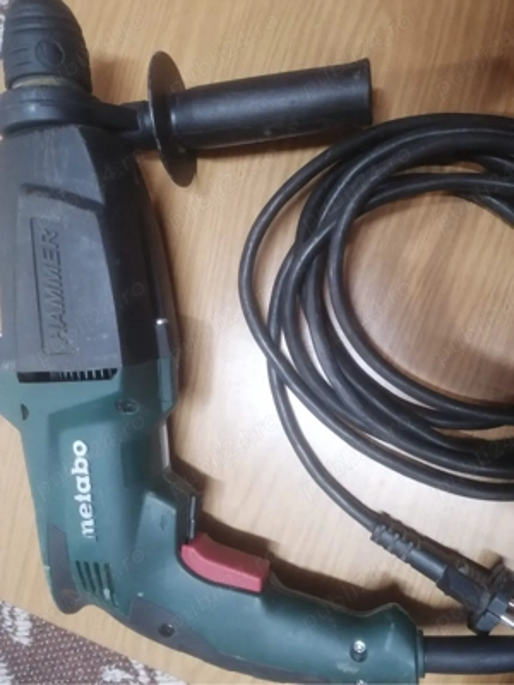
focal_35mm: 27
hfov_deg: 51.4
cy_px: 342
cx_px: 257
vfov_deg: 65.3
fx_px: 535
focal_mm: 4.75
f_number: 1.8
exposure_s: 1/17
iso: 800
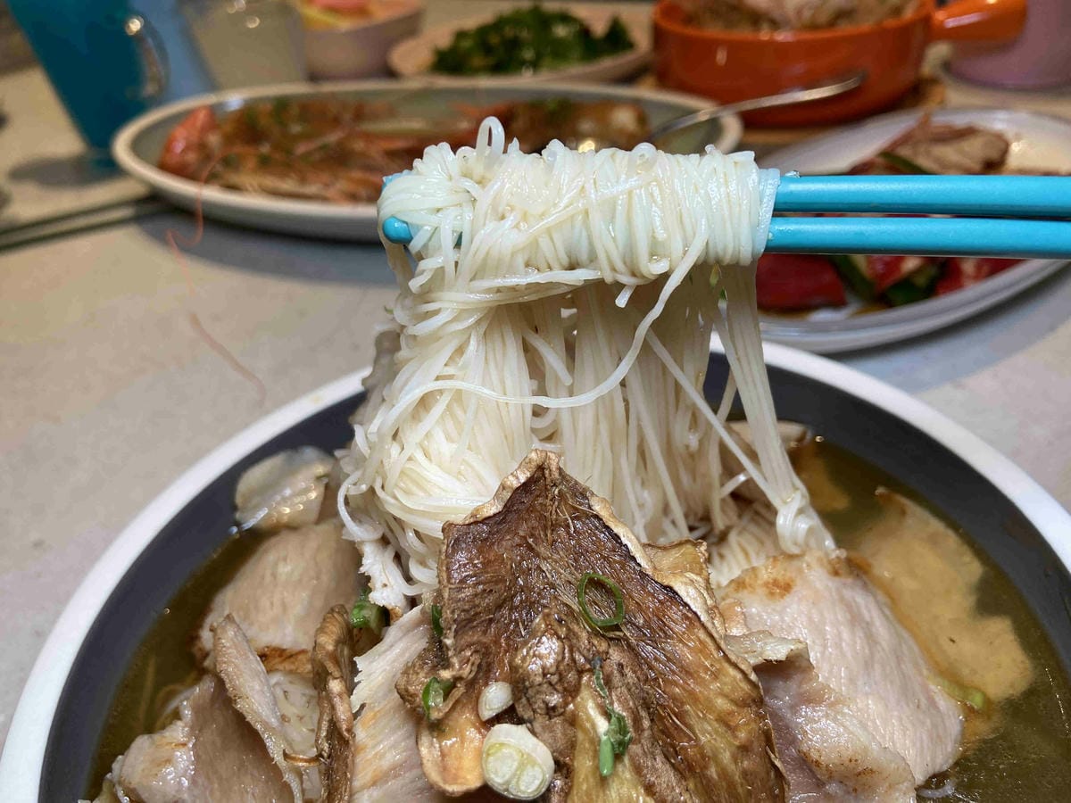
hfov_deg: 67.3
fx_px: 804
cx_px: 536
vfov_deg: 53.1
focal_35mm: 26
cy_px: 402
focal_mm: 4.25
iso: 32
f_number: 1.8
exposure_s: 1/211
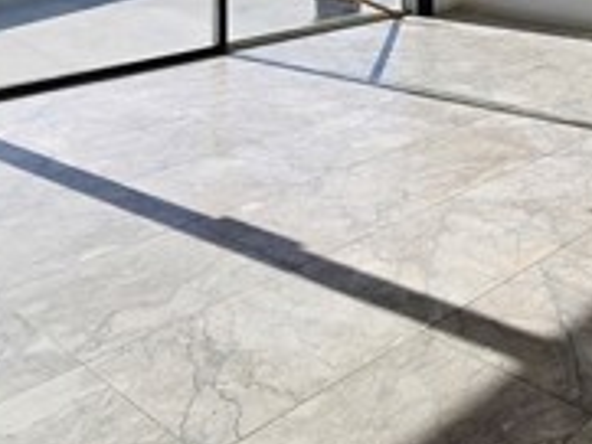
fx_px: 787
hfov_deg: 35.8
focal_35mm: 46
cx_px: 635
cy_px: -160
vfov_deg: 26.0
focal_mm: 2.2
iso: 50
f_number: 2.2
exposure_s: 1/3333
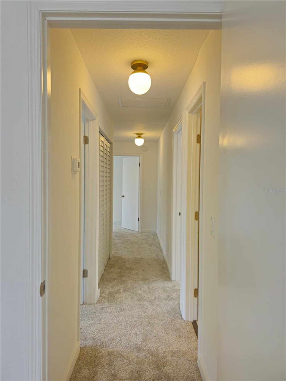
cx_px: 143
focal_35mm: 23
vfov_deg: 73.9
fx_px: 253
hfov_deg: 58.9
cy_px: 190
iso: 50
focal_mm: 5.54
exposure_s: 1/60.2
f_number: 1.8
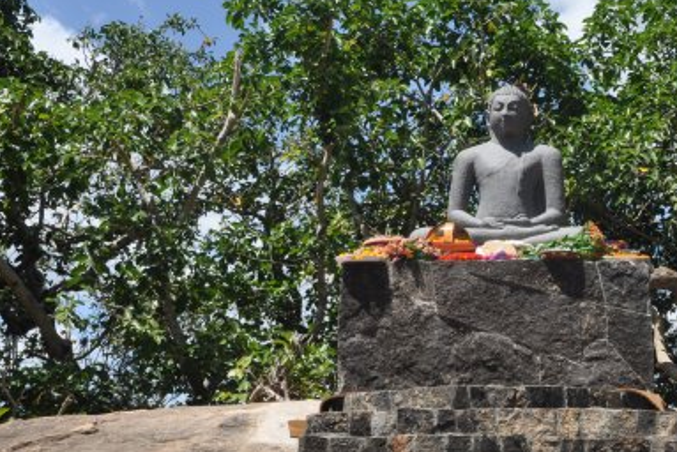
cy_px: 272
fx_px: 1411
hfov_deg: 26.7
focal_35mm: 75
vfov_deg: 18.2
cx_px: 498
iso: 400
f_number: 18
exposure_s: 1/200
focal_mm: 32
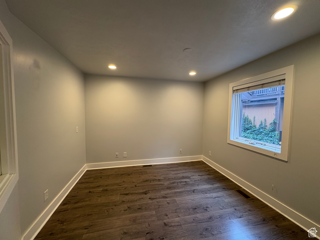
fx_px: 129
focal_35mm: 14
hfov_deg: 102.1
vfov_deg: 85.7
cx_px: 160
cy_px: 120
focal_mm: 2.22
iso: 125
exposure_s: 1/60
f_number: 2.2
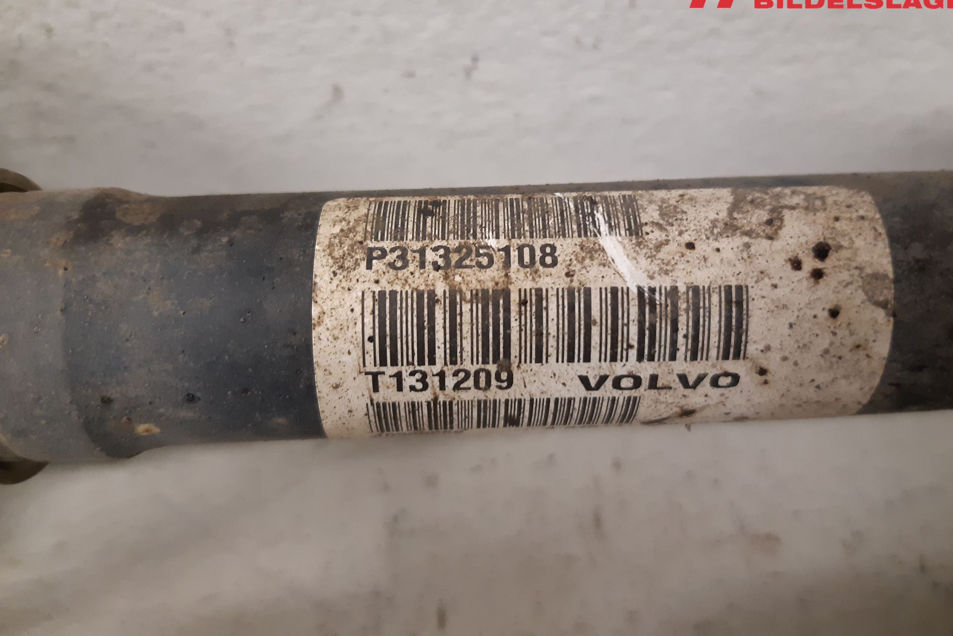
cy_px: 297
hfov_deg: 65.5
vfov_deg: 46.4
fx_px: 741
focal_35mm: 28
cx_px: 492
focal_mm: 3.93
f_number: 1.7
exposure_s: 1/33
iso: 250
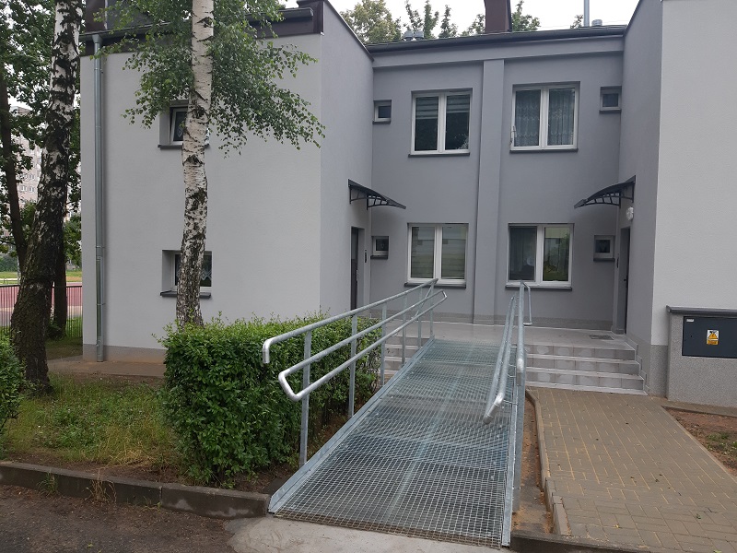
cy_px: 276
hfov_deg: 65.3
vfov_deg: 51.4
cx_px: 368
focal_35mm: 27
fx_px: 575
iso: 50
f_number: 1.7
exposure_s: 1/100
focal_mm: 3.93
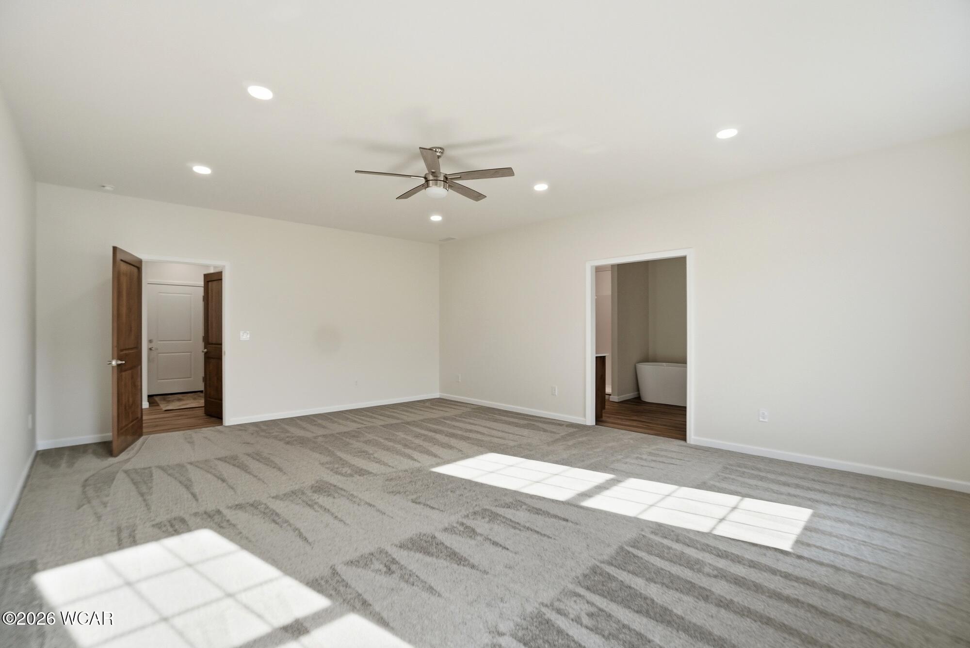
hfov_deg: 100.4
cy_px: 324
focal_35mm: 15
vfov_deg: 77.4
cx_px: 485
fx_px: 404
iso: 125
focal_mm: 10
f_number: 5.6
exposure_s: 1/1000
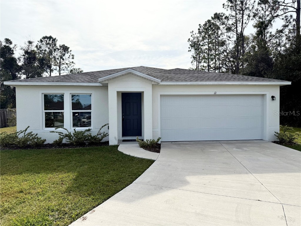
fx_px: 209
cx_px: 150
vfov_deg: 56.8
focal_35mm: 24
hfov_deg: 71.6
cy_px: 113
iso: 100
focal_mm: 6.76
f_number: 1.78
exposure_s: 1/11905
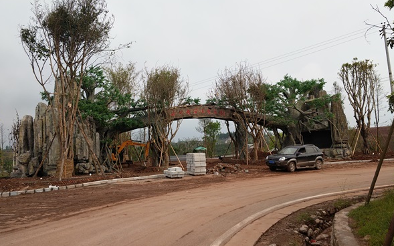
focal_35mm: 27
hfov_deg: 68.4
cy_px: 122
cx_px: 195
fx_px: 290
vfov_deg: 46.0
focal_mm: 4.32
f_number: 1.7
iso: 50
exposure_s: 1/1183
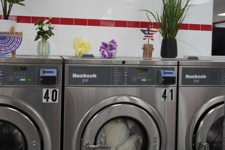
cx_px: 98
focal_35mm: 39
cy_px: 60
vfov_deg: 34.4
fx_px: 241
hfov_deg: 49.9
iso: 500
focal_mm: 21
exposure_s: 1/160
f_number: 4
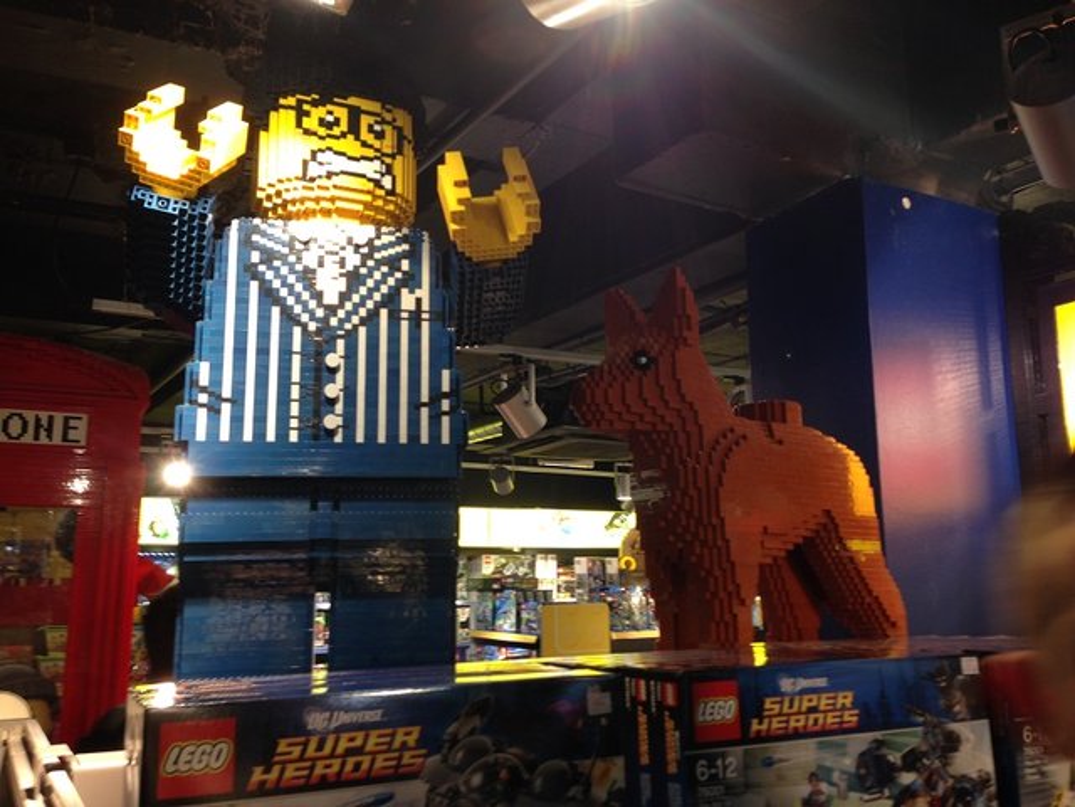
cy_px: 404
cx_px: 538
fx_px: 1025
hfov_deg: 55.4
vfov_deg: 42.9
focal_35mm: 33
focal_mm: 4.12
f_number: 2.4
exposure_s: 1/24
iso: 50
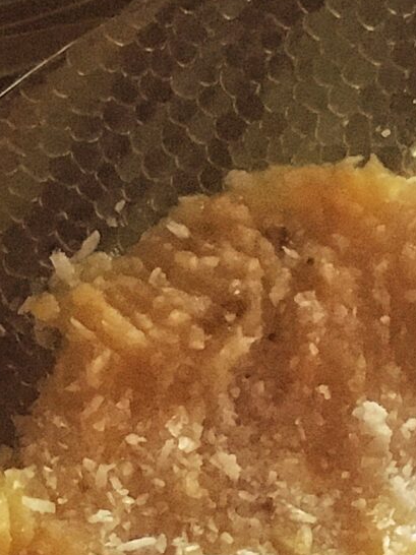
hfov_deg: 10.8
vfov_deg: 14.5
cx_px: 357
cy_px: 382
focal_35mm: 136
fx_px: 2181
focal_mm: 4.15
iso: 320
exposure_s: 1/15
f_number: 2.2
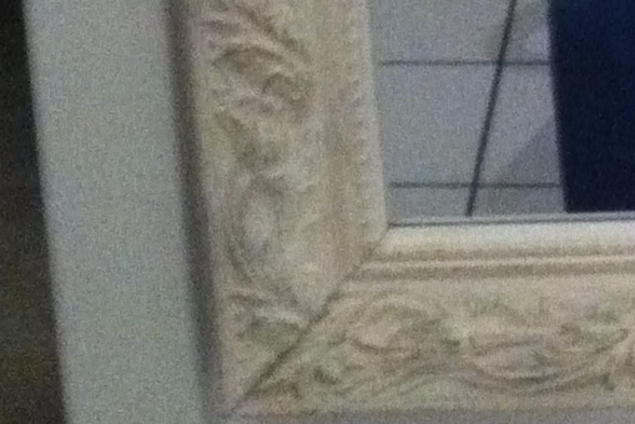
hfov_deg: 10.9
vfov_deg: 7.1
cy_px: -518
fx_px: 3265
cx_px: 782
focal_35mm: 185
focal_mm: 3.85
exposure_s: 1/15
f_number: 2.8
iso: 640
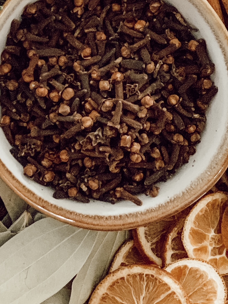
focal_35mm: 94
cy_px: 96
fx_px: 826
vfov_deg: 20.8
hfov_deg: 15.6
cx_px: 56
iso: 640
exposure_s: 1/25
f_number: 2.4
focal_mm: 6
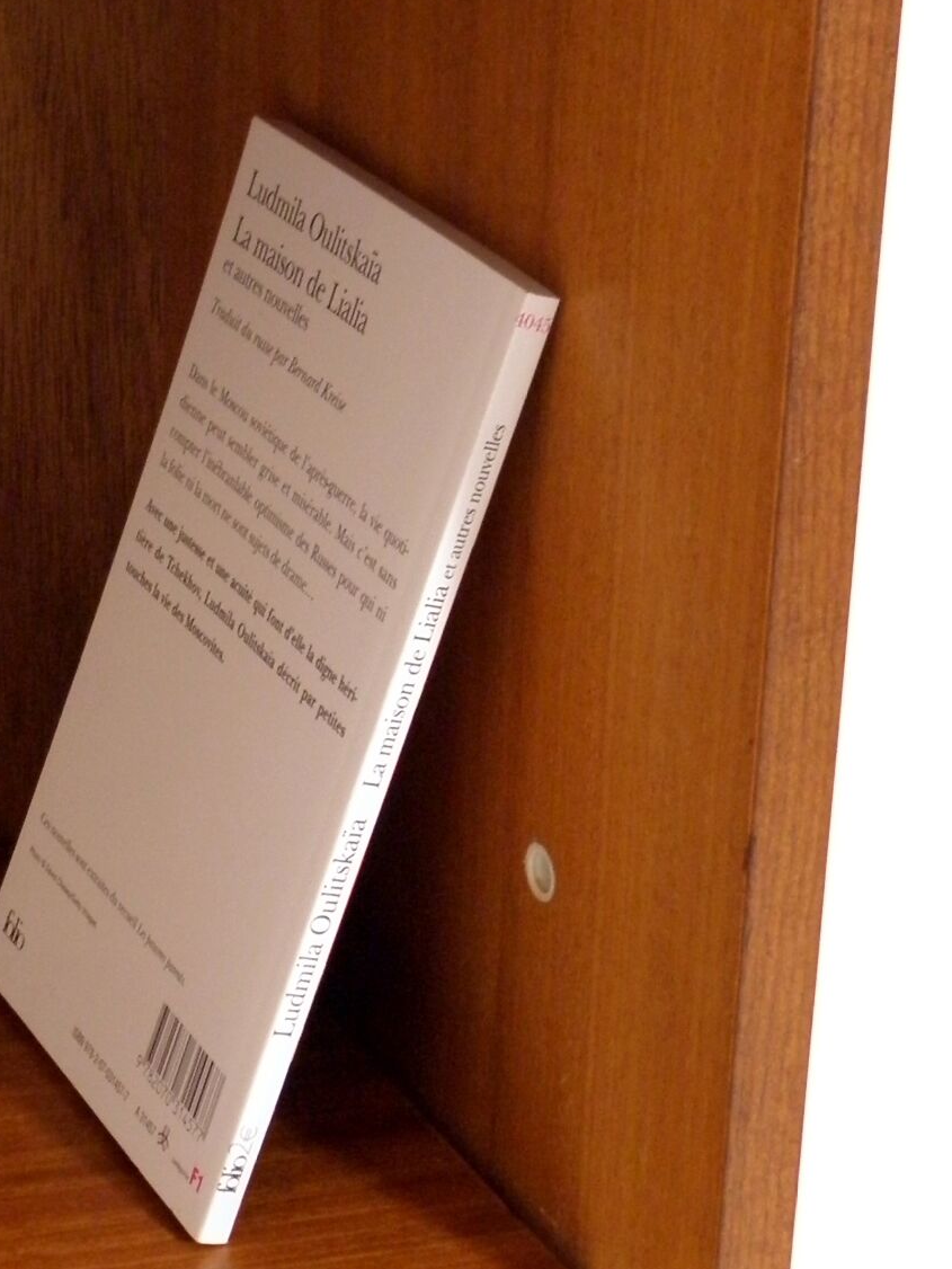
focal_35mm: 100
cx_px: -14
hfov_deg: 14.5
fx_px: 3666
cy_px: 565
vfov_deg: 19.6
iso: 250
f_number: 3.9
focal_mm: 7.9
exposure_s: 1/8
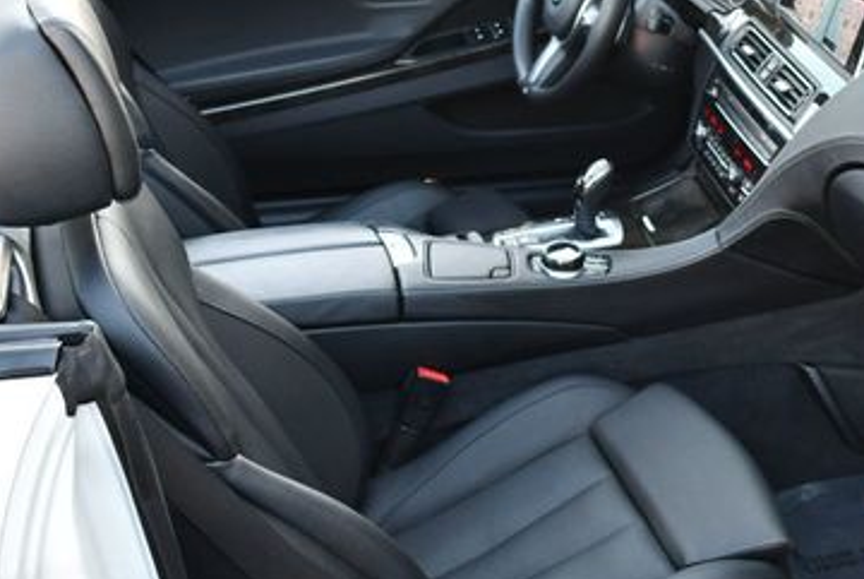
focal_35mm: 64
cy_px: 300
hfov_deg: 31.1
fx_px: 1538
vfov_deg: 21.3
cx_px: 590
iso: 720
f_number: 3.5
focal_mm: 18
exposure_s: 1/250
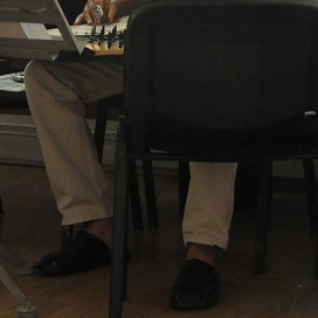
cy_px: -68
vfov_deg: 9.6
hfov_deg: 9.6
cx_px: 336
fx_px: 1871
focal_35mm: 180
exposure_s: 1/60
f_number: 4.2
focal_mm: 32
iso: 2000
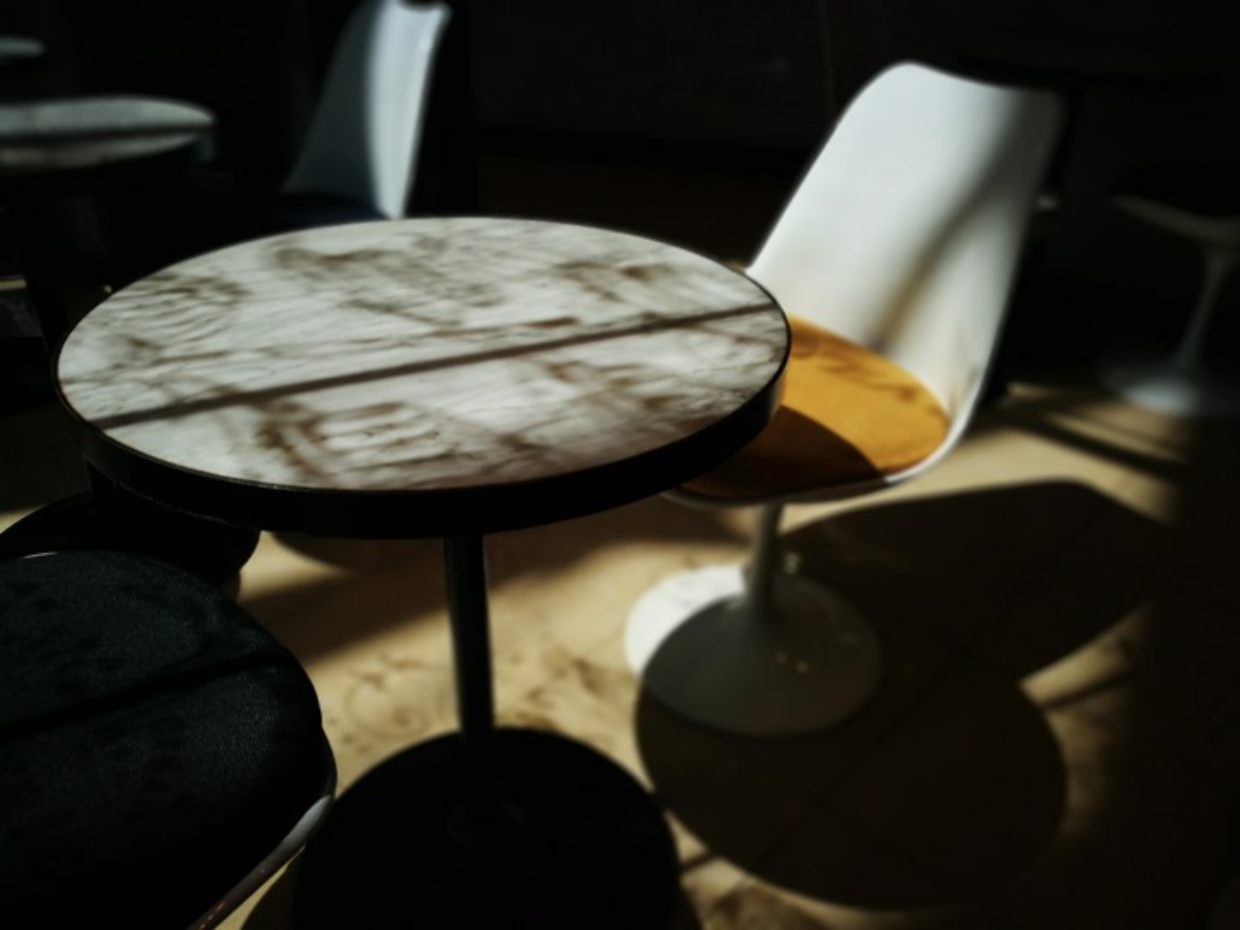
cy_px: 465
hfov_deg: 65.3
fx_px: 967
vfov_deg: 51.4
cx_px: 620
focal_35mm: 27
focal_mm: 4.5
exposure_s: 1/1072
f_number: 4
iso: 50
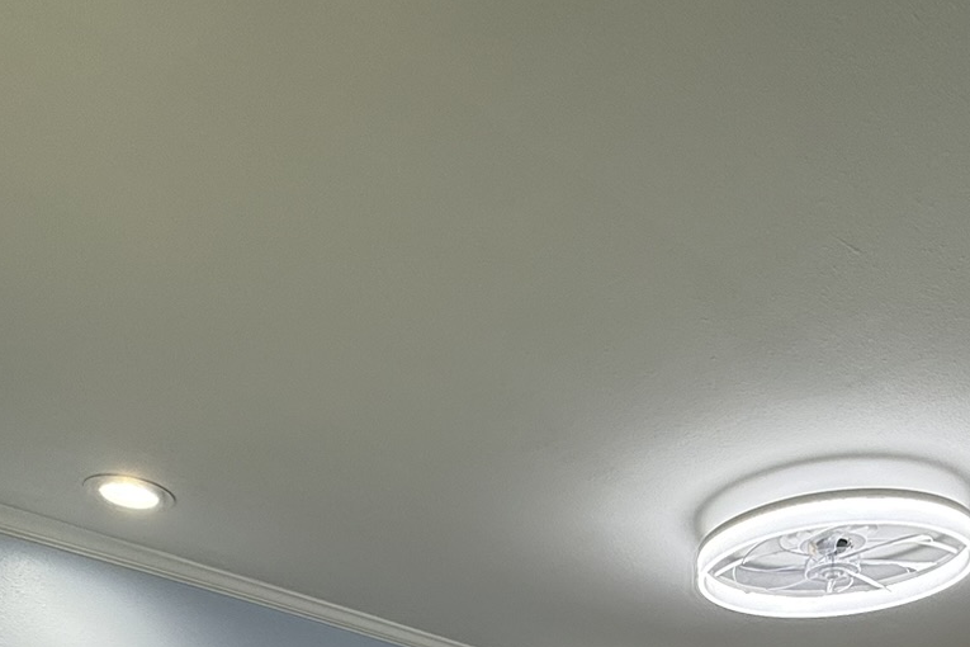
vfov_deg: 26.5
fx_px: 1051
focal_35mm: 39
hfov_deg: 49.4
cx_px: 553
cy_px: 927
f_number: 2.2
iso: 100
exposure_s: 1/120
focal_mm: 2.22
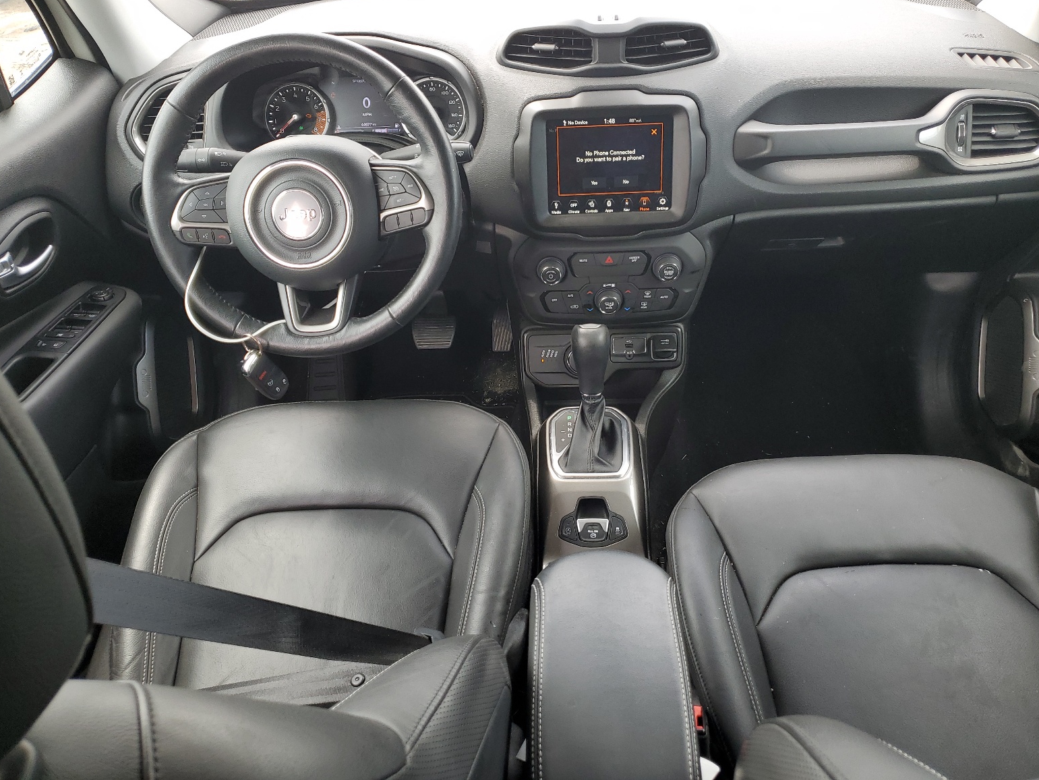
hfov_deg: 65.3
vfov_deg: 51.3
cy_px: 376
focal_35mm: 27
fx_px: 810
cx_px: 533
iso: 50
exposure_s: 1/161
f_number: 1.5
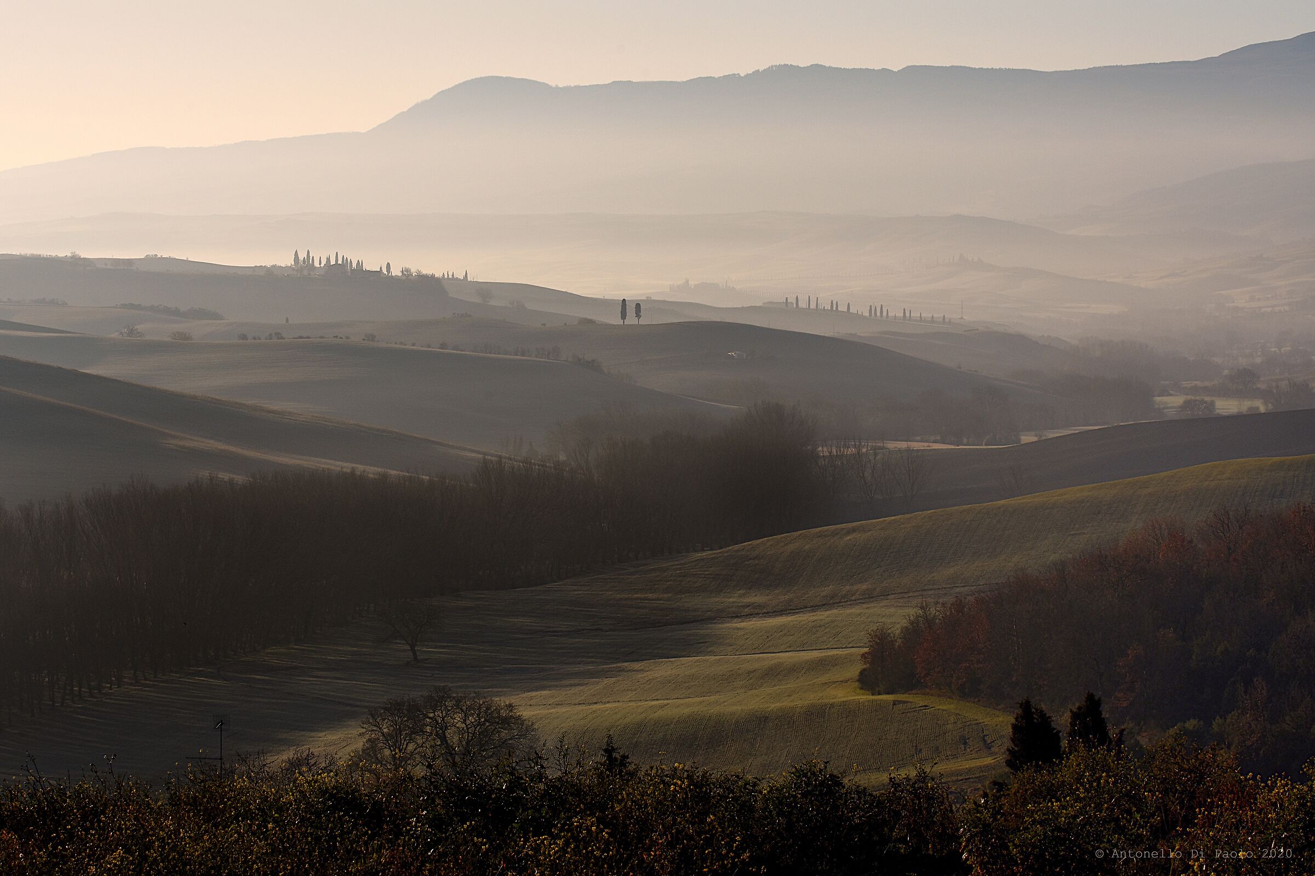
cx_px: 658
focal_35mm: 105
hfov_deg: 19.5
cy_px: 438
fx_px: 3835
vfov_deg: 13.0
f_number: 18
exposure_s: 1/400
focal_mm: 70
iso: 200
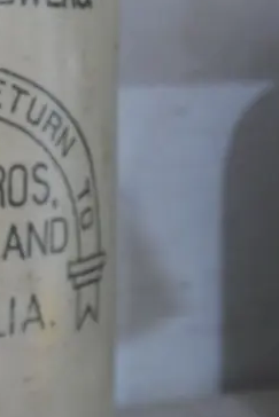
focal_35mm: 123
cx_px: -86
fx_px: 1428
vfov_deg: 16.5
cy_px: 81
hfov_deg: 10.9
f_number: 4.6
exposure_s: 1/40
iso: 3200
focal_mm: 21
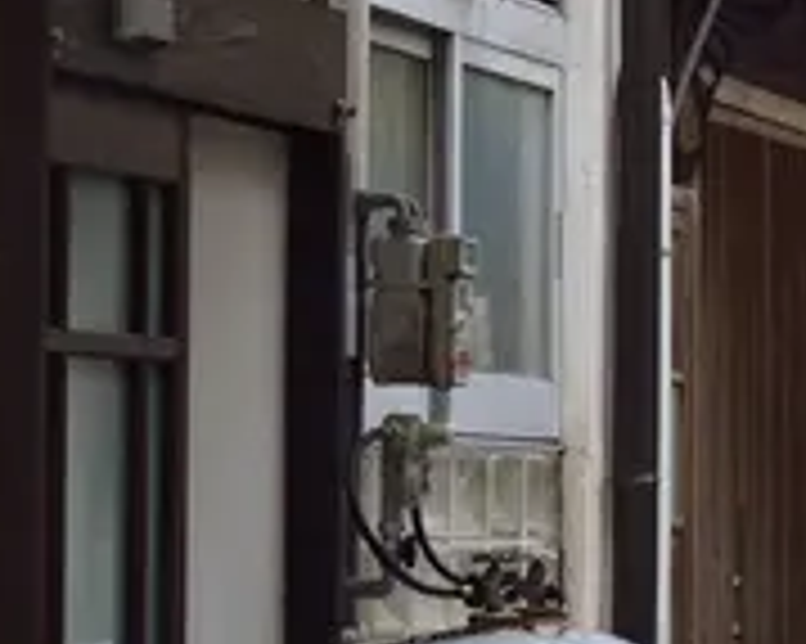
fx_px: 7510
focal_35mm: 315
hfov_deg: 6.1
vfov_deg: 4.9
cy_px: -198
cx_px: 1193
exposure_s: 1/50
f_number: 8
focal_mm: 75
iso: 200
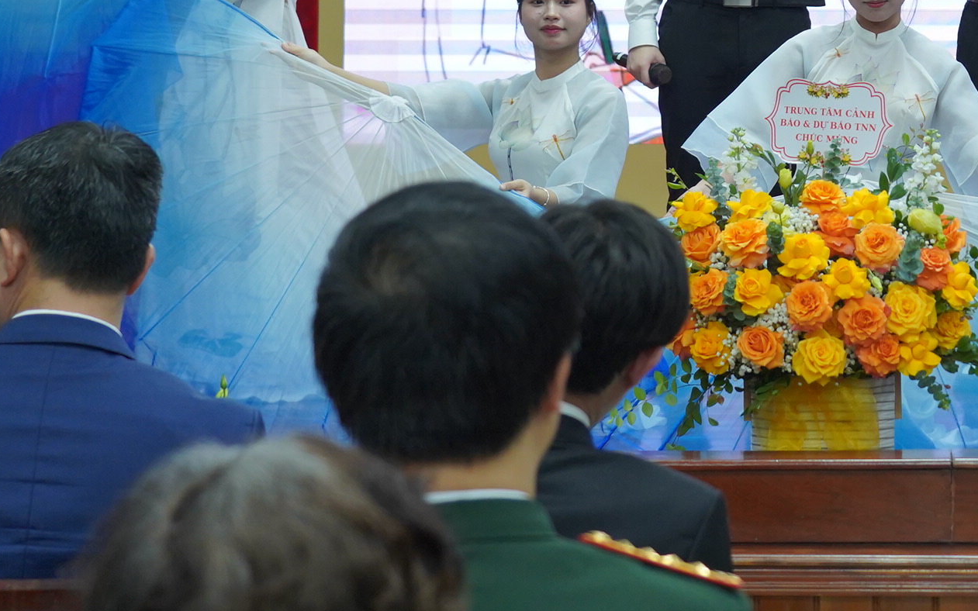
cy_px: -100
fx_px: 2719
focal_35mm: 102
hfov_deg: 20.0
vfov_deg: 12.6
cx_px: 896
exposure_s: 1/160
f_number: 4
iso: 2000
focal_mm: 42
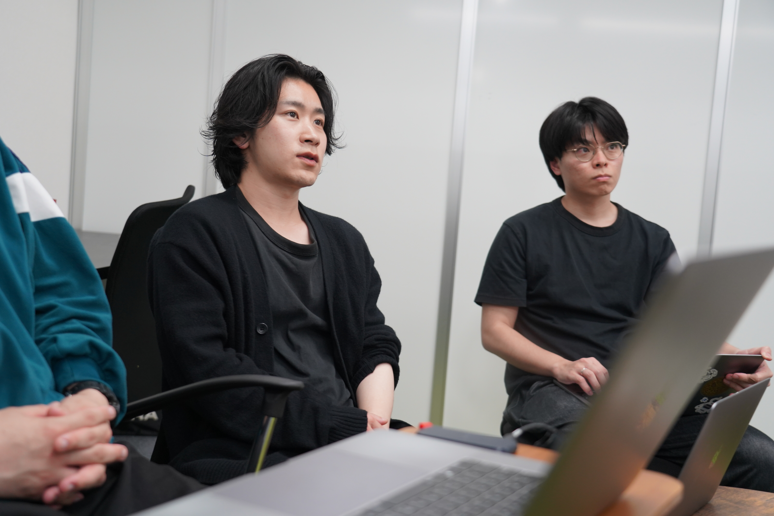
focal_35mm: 42
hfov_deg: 46.4
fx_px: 903
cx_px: 387
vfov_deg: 31.9
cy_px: 258
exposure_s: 1/160
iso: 1250
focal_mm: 42
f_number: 4
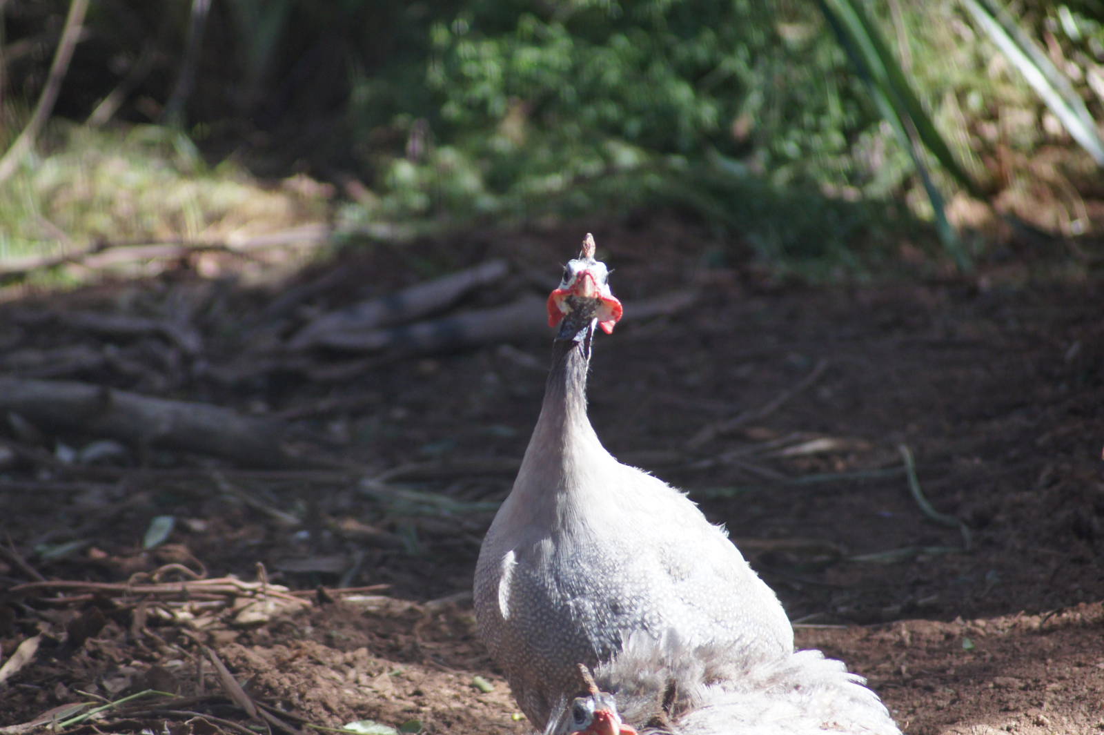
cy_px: 368
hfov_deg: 5.5
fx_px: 11494
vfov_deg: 3.7
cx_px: 552
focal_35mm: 375
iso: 640
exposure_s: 1/400
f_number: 5.6
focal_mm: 250
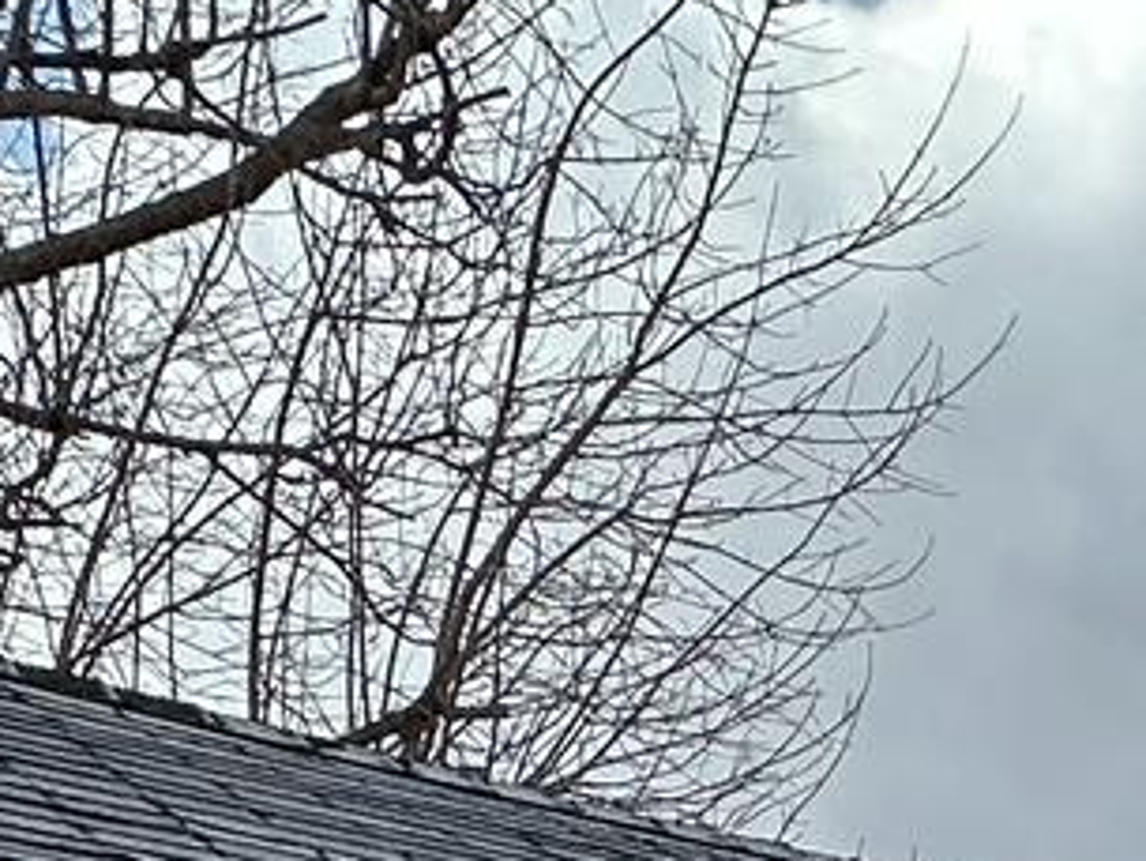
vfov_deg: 11.8
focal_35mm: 94
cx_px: 1958
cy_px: 2241
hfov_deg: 17.6
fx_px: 3113
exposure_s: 1/875
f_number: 2.2
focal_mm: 2.22
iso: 40
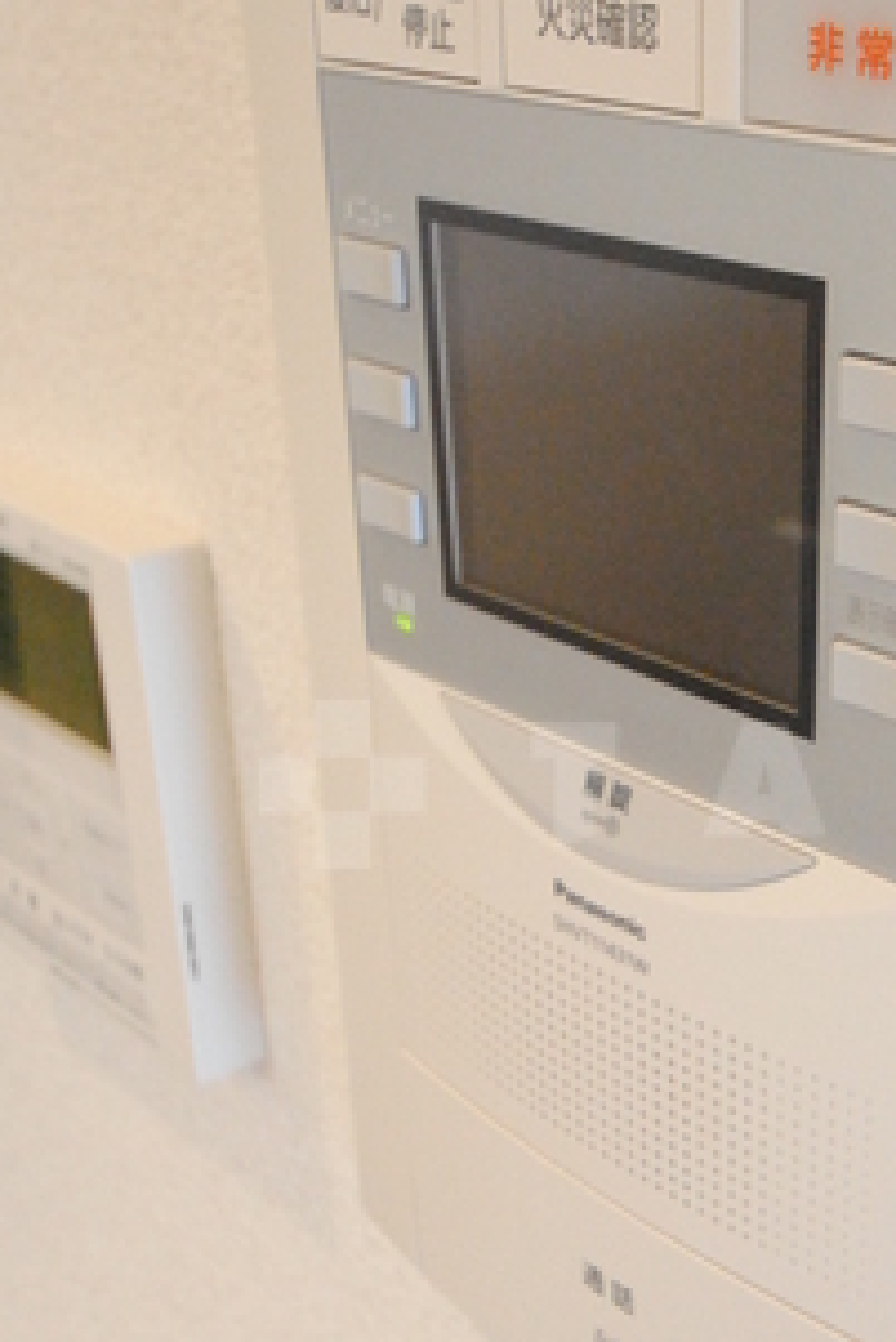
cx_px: 927
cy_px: 785
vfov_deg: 38.8
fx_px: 1902
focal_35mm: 51
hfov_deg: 25.1
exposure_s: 1/50
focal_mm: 16
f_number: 5.6
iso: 1600
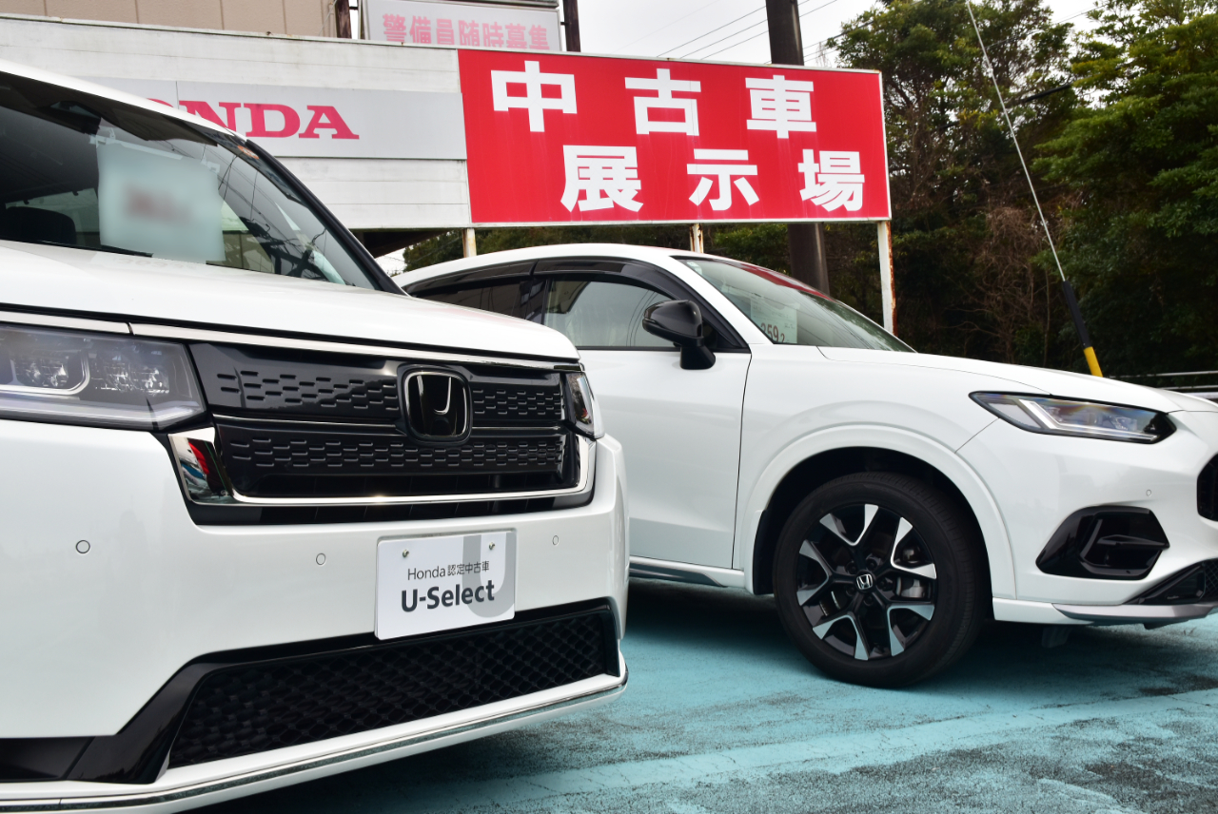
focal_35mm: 36
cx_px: 609
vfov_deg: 36.9
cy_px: 407
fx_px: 1219
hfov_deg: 53.1
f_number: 9
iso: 180
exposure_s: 1/100
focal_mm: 24
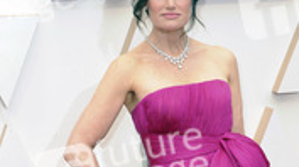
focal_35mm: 147
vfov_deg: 8.0
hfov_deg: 14.6
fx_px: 1164
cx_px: 171
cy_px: 253
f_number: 7.1
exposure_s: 1/200
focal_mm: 62
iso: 800
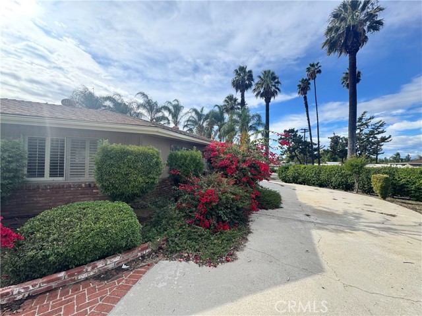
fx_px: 171
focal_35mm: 14
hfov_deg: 102.1
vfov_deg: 85.7
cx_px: 211
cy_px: 158
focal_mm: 2.22
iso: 50
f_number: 2.2
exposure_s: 1/1034
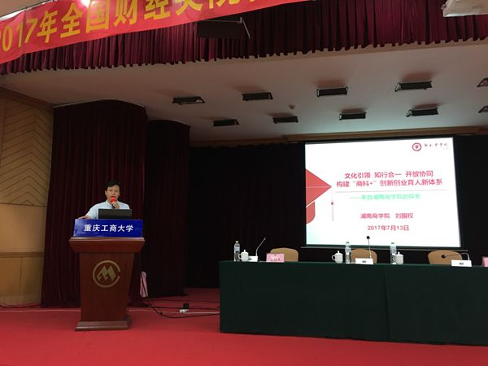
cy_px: 183
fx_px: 409
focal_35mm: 29
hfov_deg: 61.7
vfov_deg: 48.2
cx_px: 244
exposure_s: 1/17
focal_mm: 4.15
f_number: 2.2
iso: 100
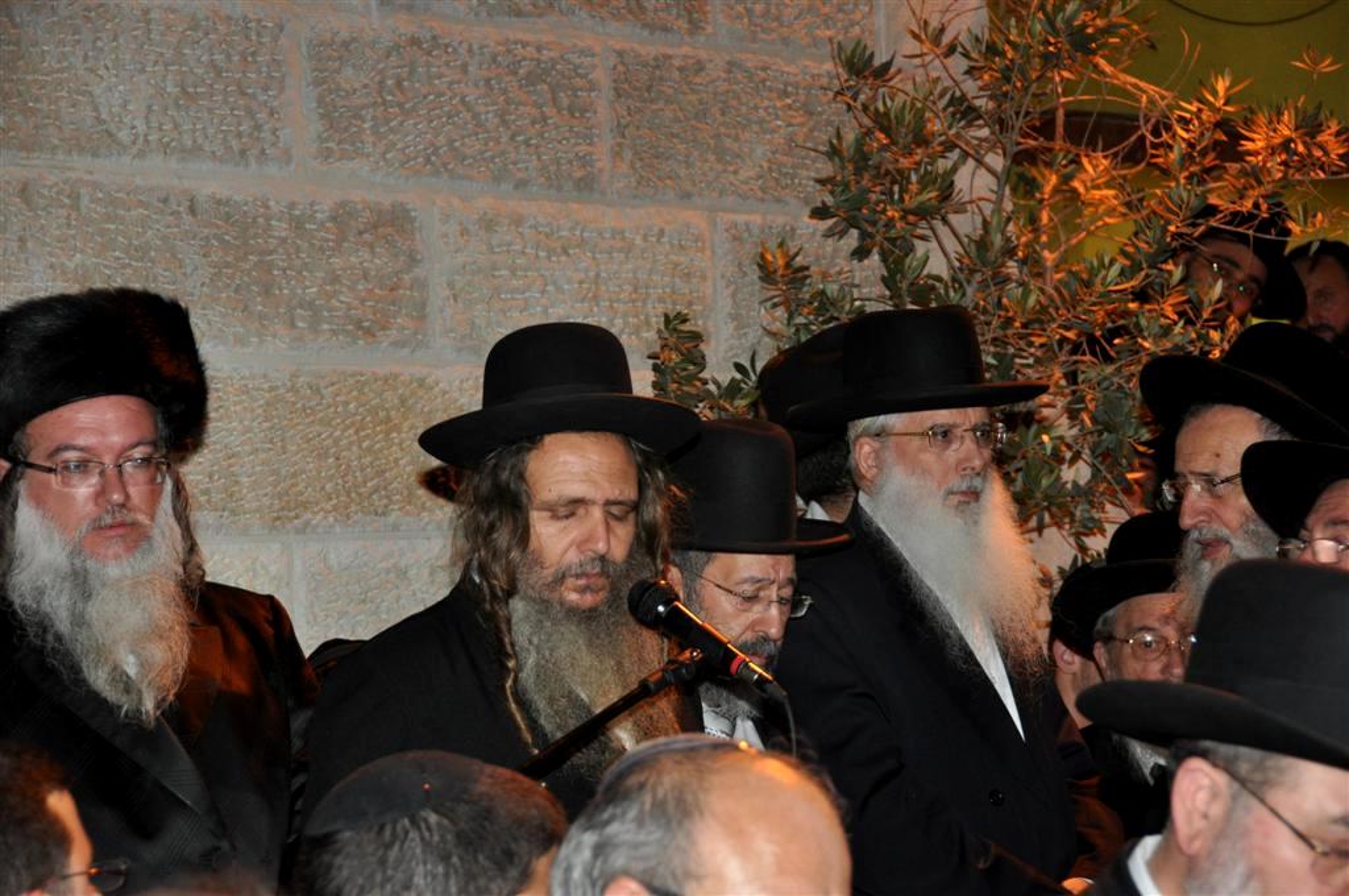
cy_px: 448
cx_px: 674
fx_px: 3480
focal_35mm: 93
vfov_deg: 14.7
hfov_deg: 21.9
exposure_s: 1/60
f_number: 4.8
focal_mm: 62
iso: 800
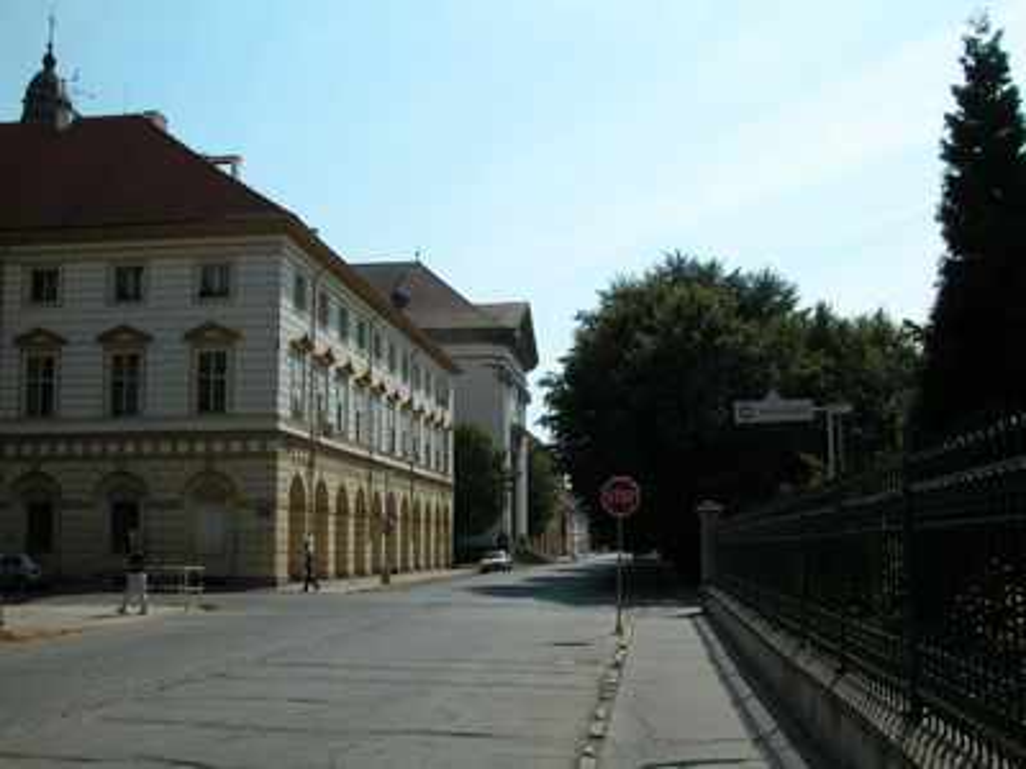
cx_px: 513
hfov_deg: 44.8
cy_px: 384
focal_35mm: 42
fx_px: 1245
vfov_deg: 34.3
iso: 100
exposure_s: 1/452
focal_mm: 10.7
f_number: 7.3
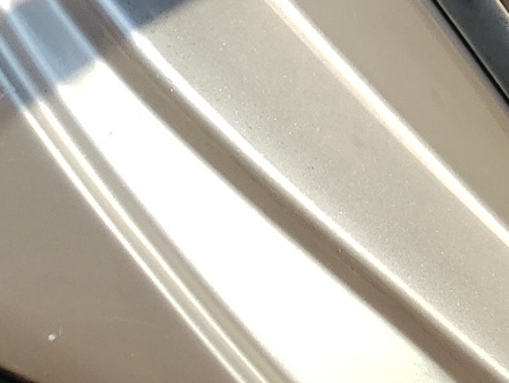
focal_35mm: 110
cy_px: -237
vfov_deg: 12.6
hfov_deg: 15.3
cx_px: 936
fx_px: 1618
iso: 50
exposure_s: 1/1250
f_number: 1.5
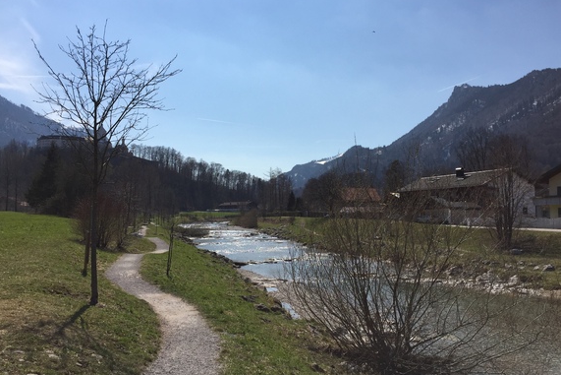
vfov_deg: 42.3
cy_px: 171
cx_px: 284
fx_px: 483
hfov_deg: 60.3
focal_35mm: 31
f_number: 2.2
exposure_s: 1/3597
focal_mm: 4.15
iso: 32
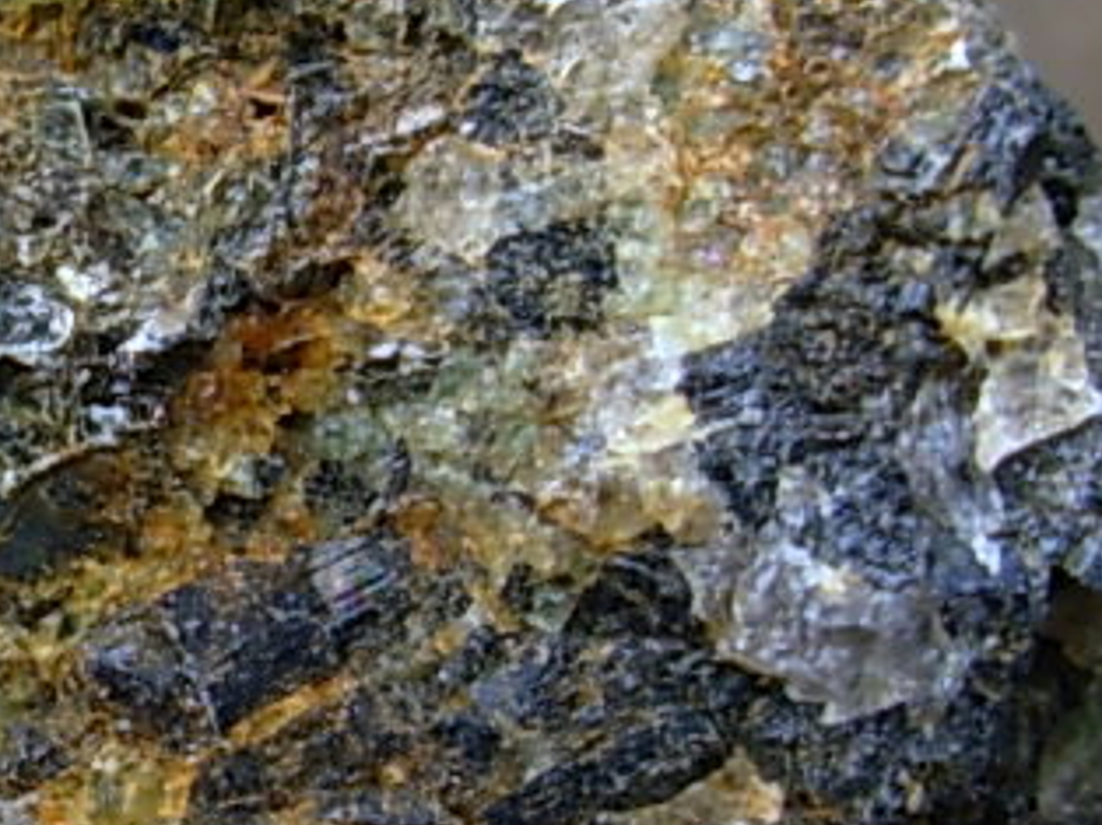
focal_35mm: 124
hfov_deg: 15.5
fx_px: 3945
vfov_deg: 11.9
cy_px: 425
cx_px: -95
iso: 50
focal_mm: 6.3
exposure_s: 1/114
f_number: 2.9
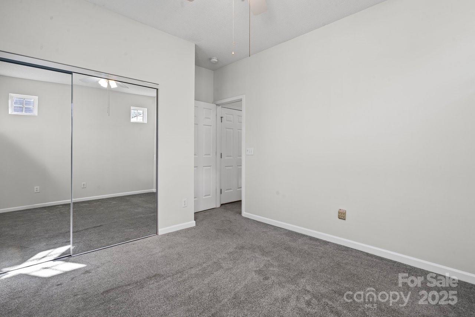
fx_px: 211
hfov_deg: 96.7
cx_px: 238
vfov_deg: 73.7
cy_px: 158
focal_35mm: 16
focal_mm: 16
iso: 100
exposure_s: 1/5
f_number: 11
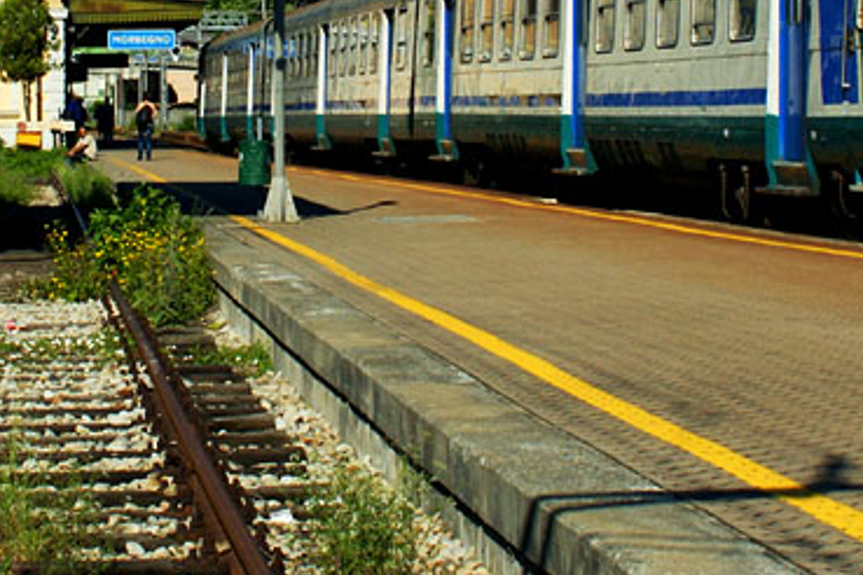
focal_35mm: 125
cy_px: -23
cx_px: 334
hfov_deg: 16.4
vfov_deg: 10.9
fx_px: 2996
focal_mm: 30
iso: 200
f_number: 8
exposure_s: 1/640
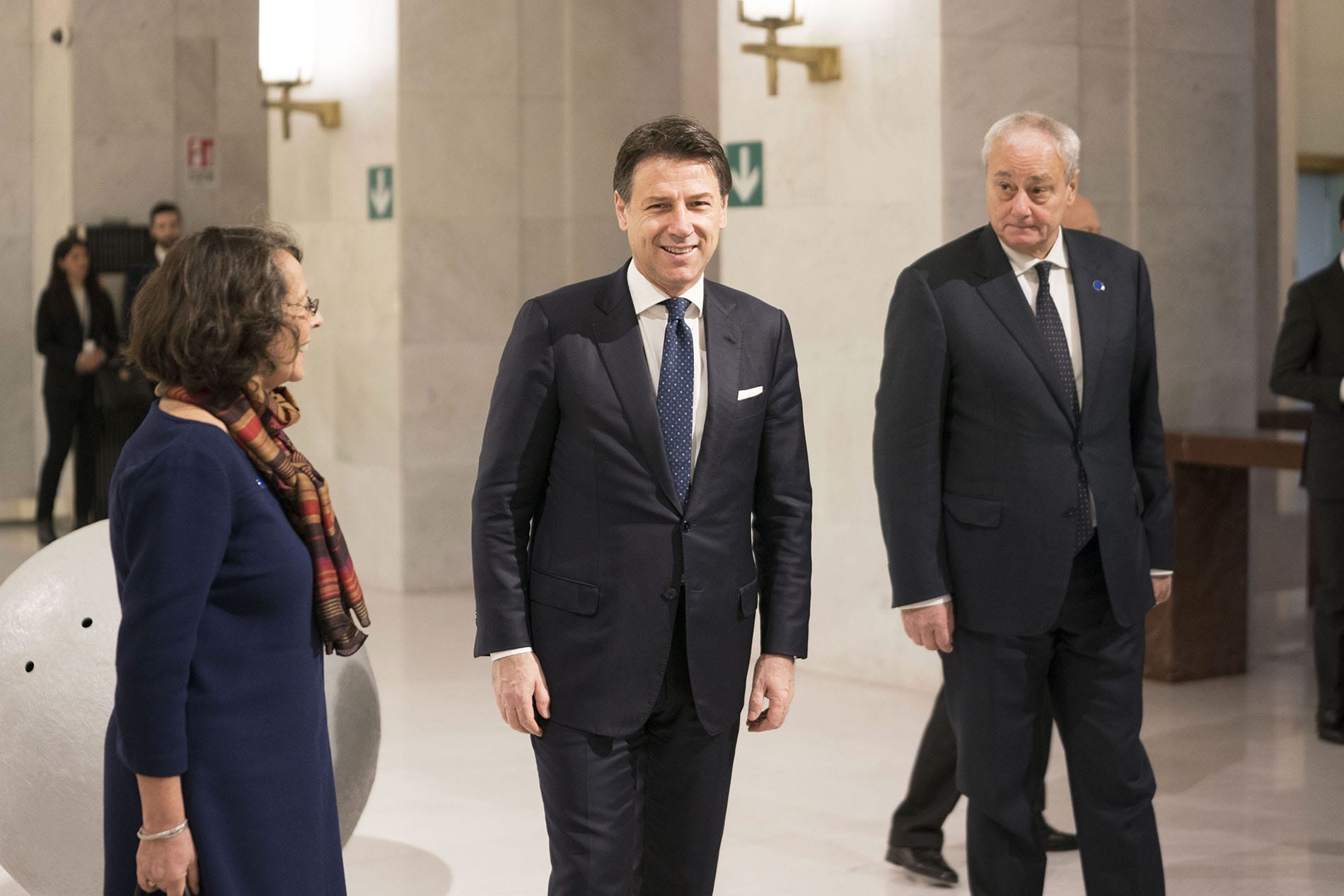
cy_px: 448
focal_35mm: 70
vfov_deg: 19.5
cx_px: 672
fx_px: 2613
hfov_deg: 28.8
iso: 3200
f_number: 2.8
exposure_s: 1/250
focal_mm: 70
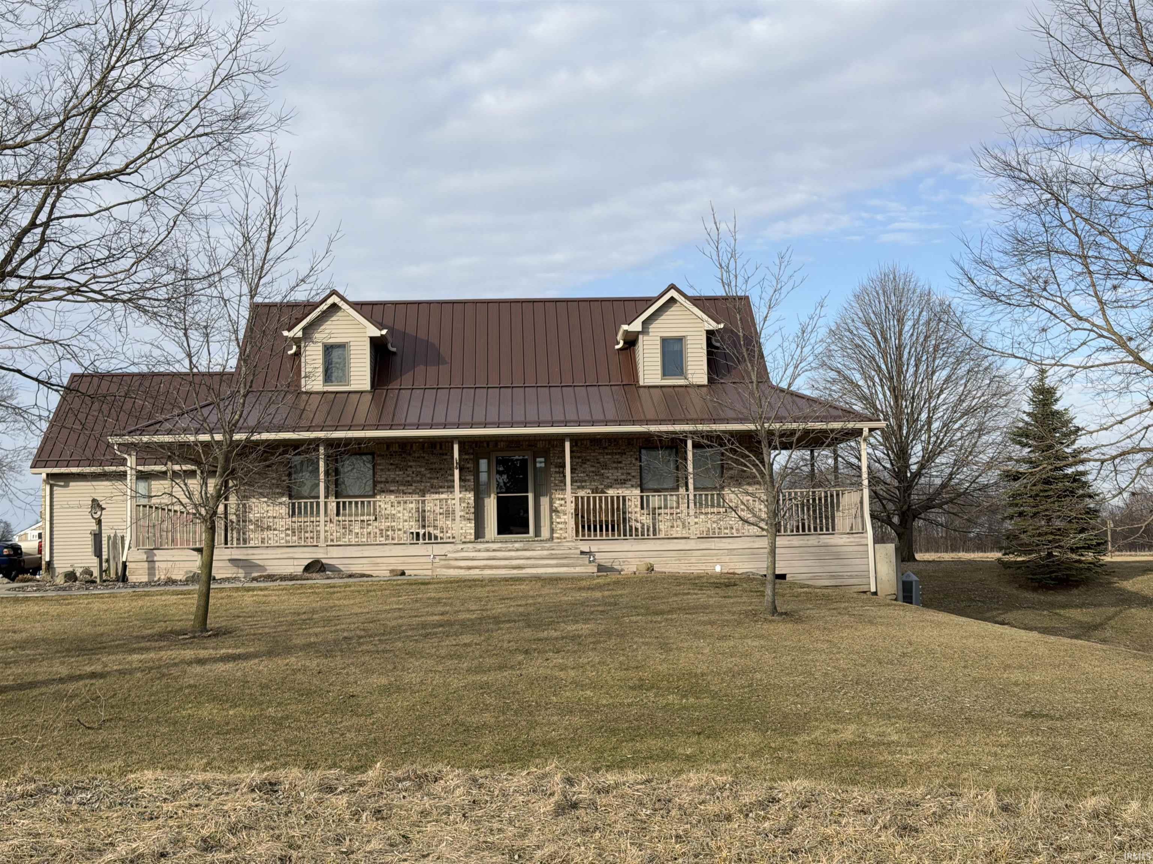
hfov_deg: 39.7
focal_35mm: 48
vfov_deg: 30.3
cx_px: 576
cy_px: 432
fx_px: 1599
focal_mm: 6.76
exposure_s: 1/3378
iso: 64
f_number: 1.78
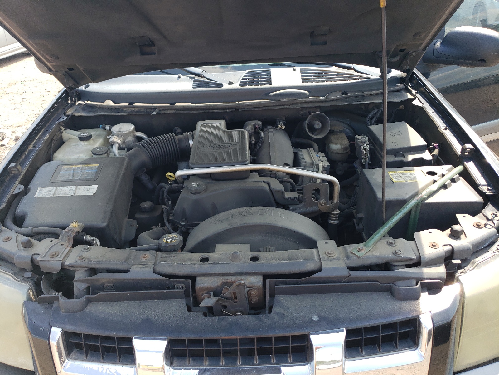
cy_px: 188
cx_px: 250
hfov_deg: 67.3
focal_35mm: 26
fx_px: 375
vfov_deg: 53.1
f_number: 1.5
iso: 50
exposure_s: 1/455
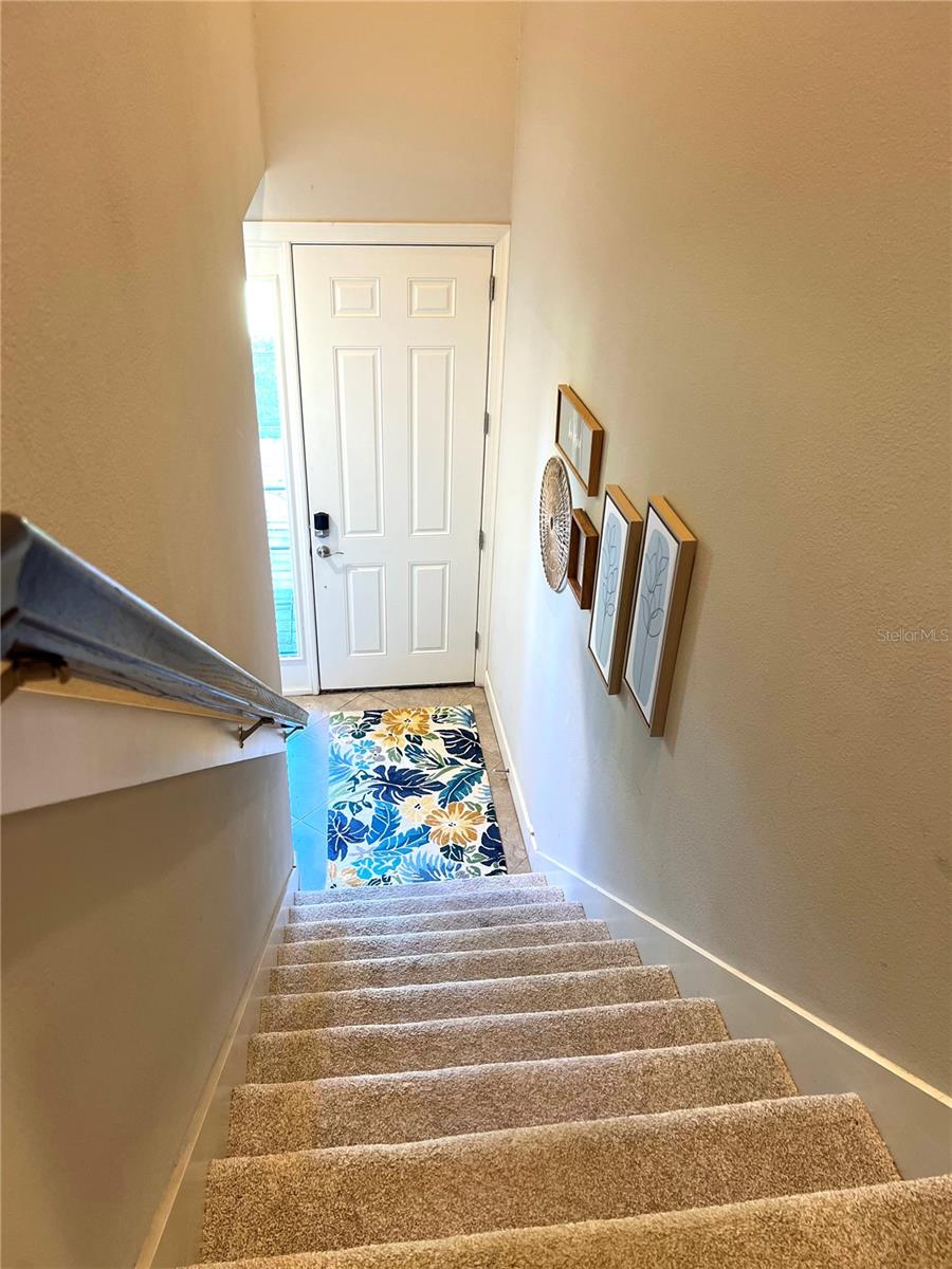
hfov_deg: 53.1
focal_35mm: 26
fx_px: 953
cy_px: 634
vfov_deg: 67.3
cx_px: 476
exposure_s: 1/60
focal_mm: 5.7
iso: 250
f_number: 1.5
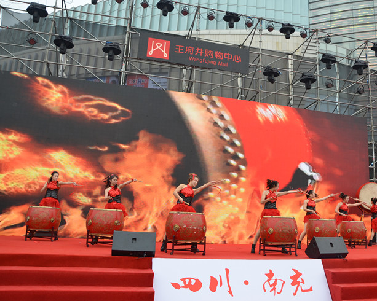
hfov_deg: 53.5
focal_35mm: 33
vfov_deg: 44.5
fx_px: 368
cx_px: 241
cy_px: 148
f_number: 5.6
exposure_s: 1/125
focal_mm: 18
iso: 250
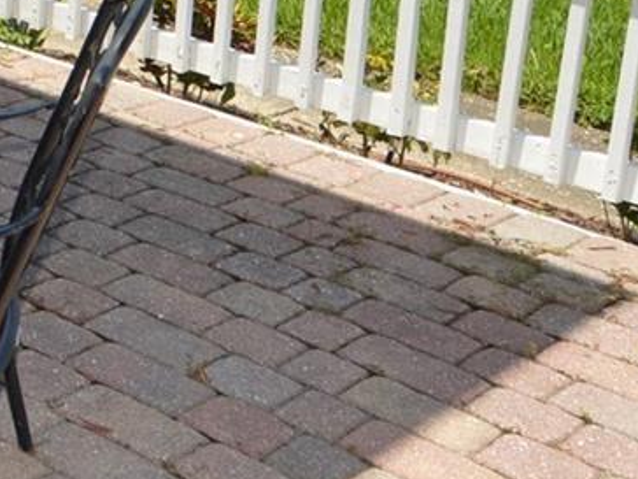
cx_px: -494
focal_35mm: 76
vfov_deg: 18.2
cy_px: -118
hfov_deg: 19.5
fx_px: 1401
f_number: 7.1
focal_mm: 12
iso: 100
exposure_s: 1/200
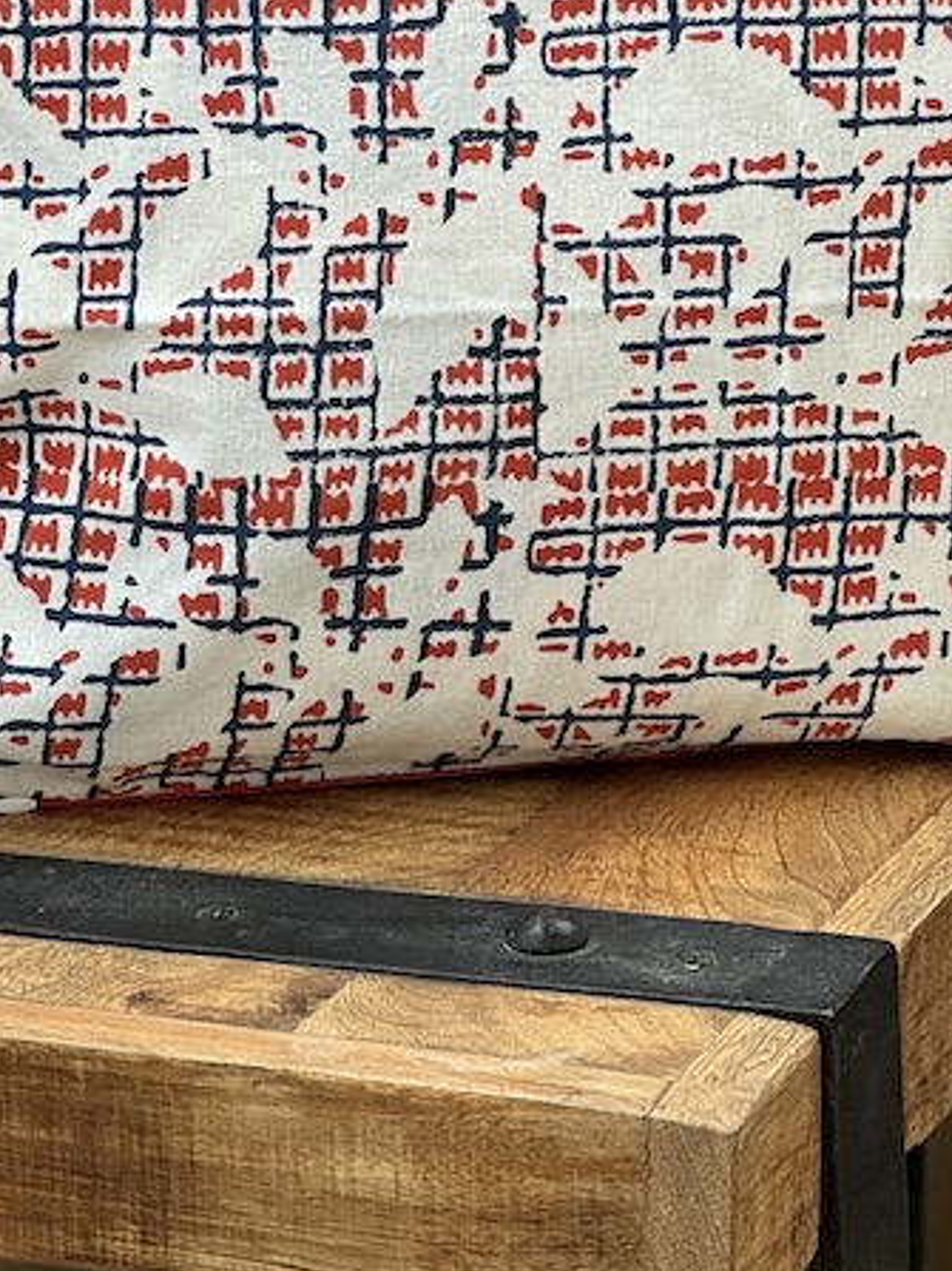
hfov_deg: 7.6
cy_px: -307
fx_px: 7191
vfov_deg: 9.9
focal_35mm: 196
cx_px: 300
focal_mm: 9
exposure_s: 1/99
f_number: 2.8
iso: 32
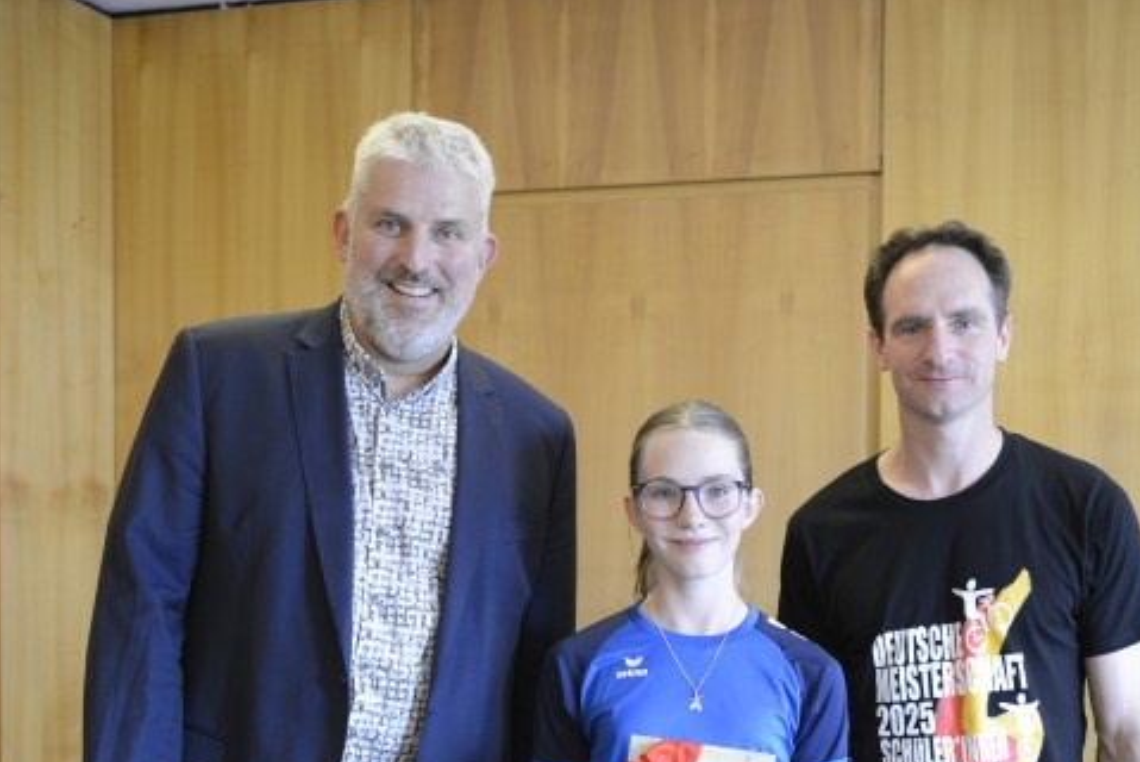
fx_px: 1774
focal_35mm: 56
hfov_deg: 35.6
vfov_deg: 23.9
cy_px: 602
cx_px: 589
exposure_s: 1/40
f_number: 2.8
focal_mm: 35
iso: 800
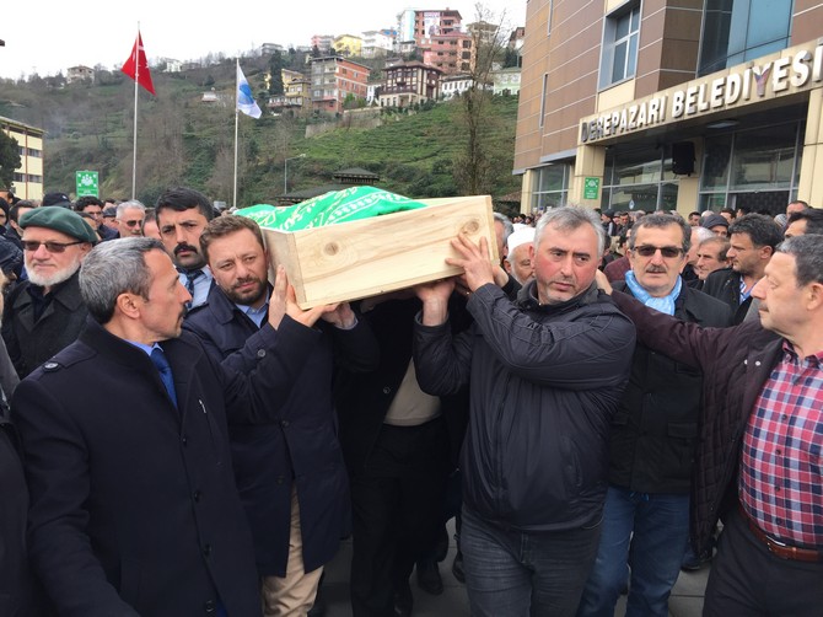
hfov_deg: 61.7
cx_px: 412
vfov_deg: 48.2
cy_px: 308
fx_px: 689
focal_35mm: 29
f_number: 2.2
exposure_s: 1/189
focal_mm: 4.15
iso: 32
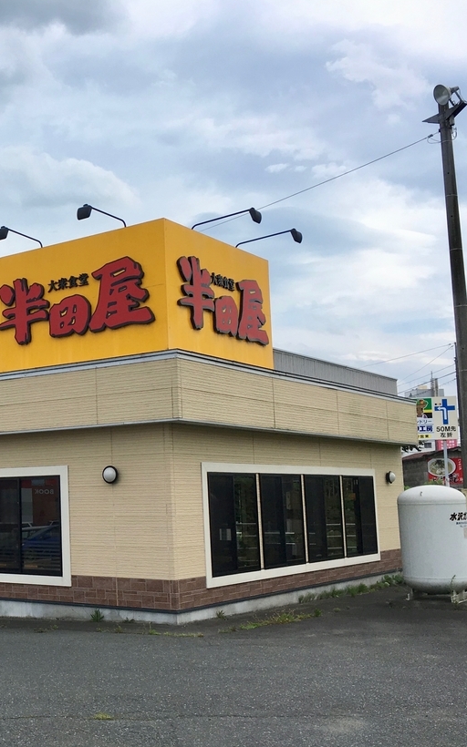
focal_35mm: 45
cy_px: 407
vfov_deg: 44.3
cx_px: -27
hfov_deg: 26.6
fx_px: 917
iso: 25
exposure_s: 1/1261
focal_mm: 4.15
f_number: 2.2
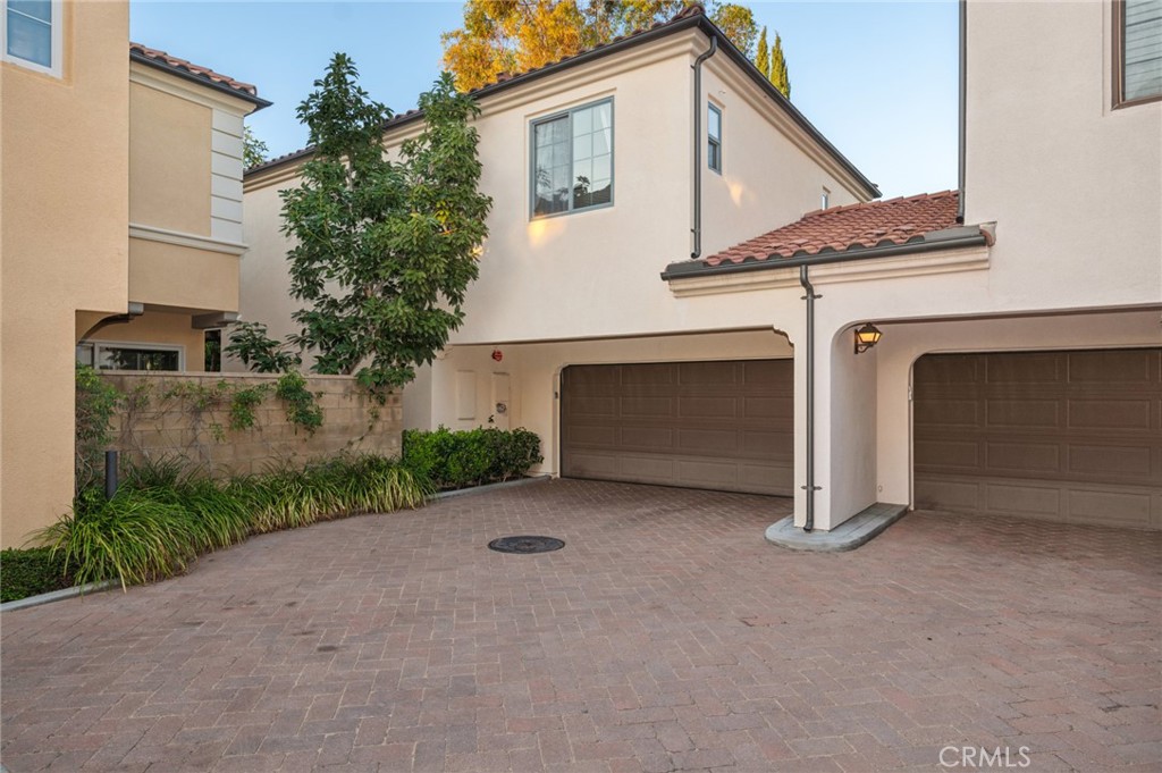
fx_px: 677
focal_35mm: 21
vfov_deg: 59.4
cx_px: 581
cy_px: 386
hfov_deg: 81.2
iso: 200
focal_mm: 21
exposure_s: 1/40
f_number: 9
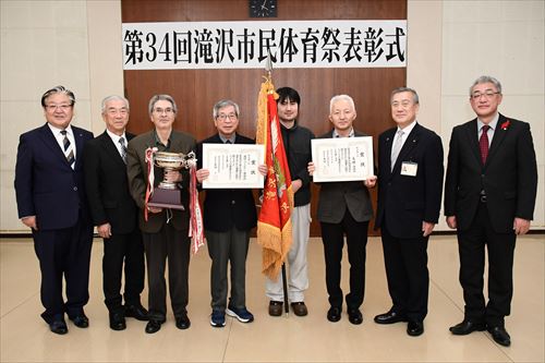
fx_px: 499
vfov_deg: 39.9
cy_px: 182
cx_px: 272
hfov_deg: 57.2
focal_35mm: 33
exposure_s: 1/250
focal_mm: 22
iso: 2500
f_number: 6.3
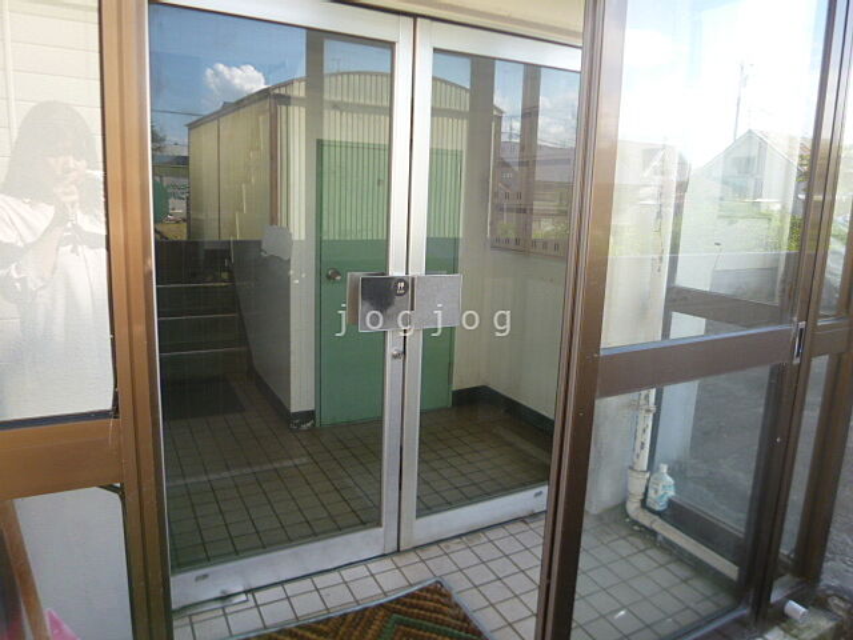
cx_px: 426
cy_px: 320
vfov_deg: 56.8
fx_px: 591
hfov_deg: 71.6
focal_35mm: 24
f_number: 2.5
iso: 100
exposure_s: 1/200
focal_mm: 4.3
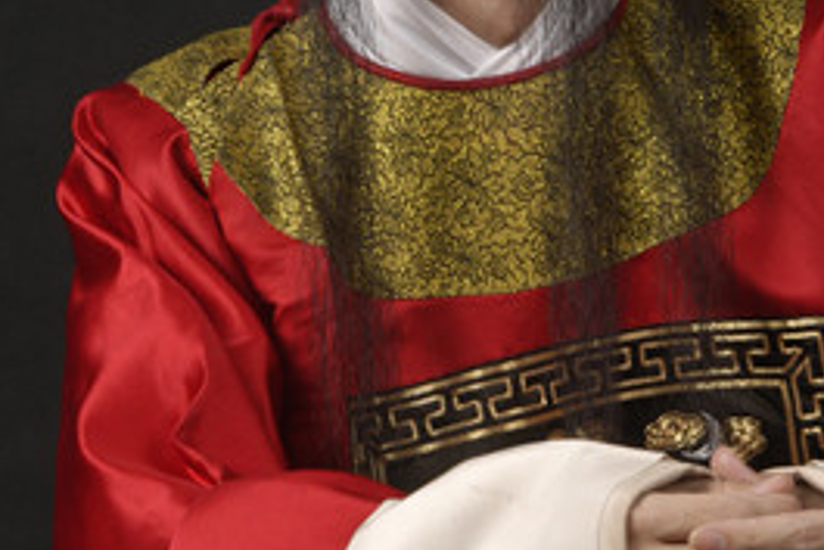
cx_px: 454
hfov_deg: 10.2
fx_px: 4626
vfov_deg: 6.8
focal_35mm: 202
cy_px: 109
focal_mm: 68
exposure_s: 1/60
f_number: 18
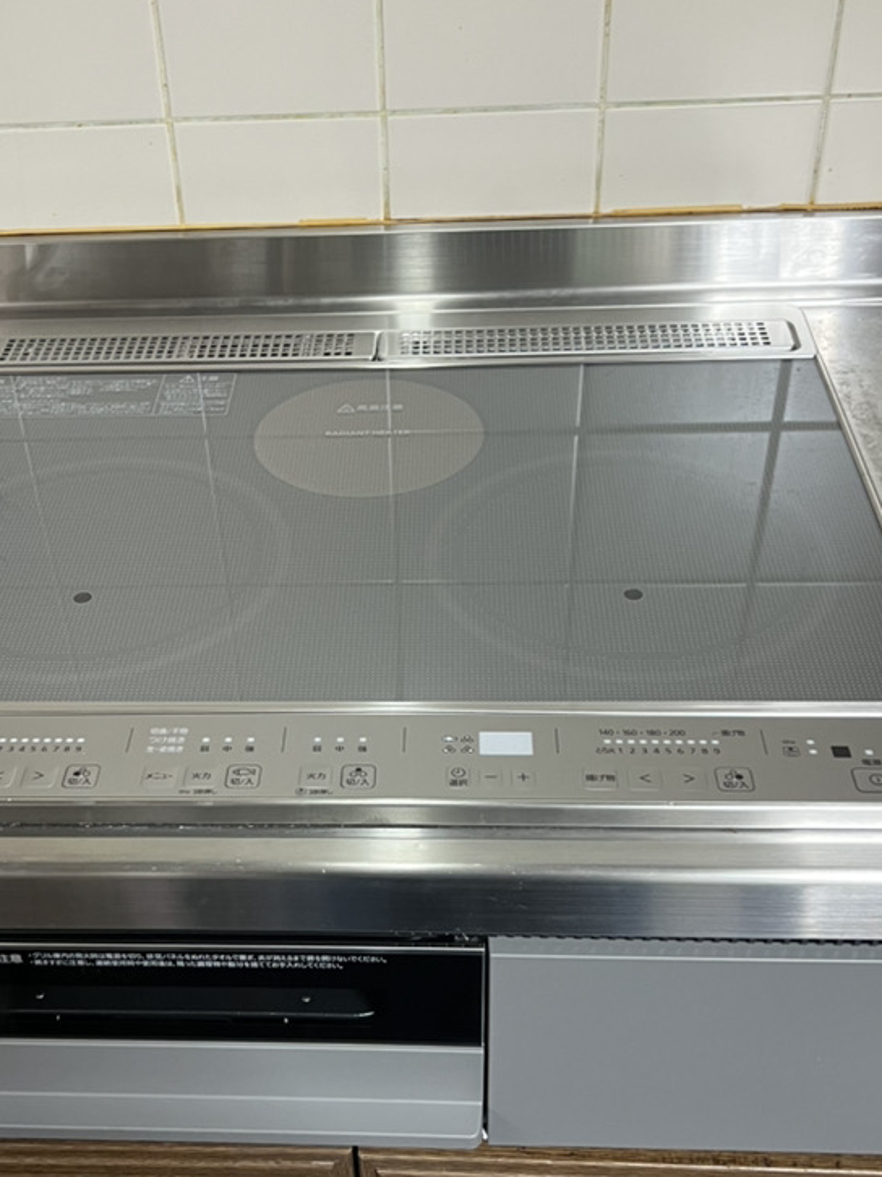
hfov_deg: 33.5
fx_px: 1462
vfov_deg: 43.7
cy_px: 679
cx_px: 350
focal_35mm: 43
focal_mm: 5.7
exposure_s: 1/60
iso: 125
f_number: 1.5
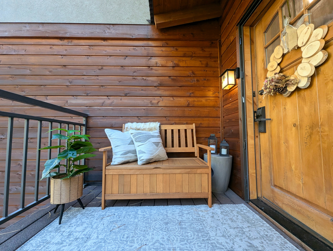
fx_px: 125
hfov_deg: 106.1
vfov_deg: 90.1
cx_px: 166
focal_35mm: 13
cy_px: 126
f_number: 2.2
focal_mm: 1.95
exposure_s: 1/70
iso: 77
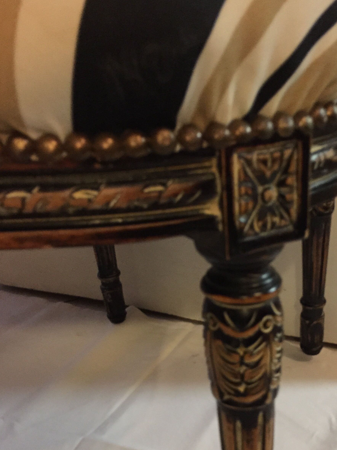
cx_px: 221
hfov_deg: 35.7
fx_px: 519
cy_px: 305
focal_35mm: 40
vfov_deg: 46.0
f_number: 2.2
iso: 500
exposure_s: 1/17
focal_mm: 4.15
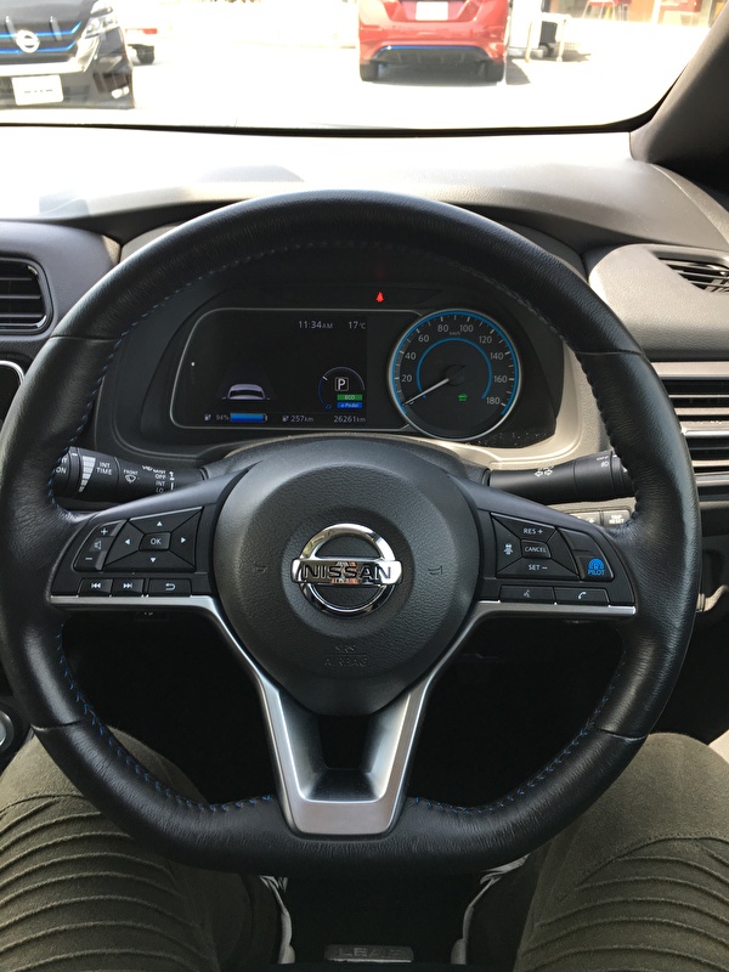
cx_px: 364
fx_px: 814
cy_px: 486
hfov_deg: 48.2
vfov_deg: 61.7
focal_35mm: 29
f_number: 2.2
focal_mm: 4.15
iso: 32
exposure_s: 1/120
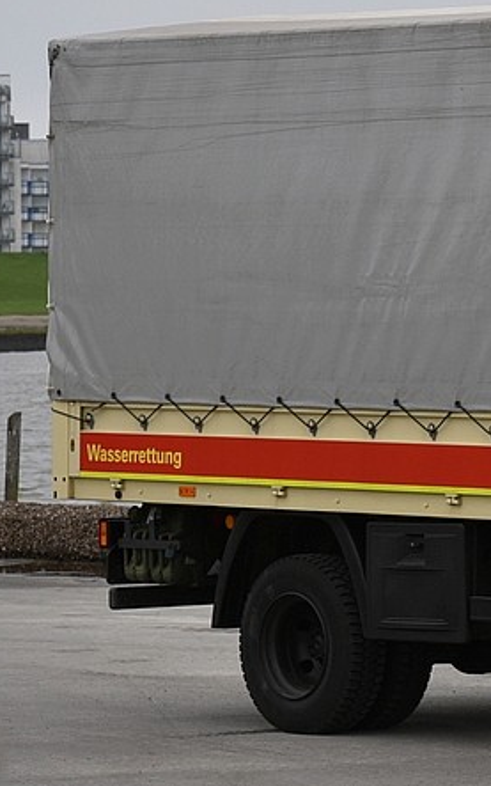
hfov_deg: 7.3
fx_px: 3767
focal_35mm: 176
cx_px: 778
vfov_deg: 11.9
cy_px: 351
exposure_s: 1/250
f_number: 8
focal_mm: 85
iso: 250
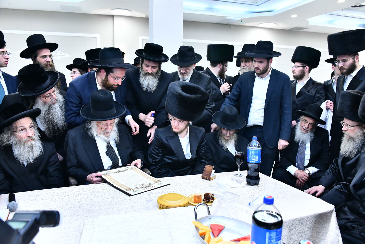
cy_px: 122
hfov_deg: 65.5
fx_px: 284
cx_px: 182
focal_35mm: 28
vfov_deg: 46.4
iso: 2000
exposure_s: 1/125
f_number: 5.6
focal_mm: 28
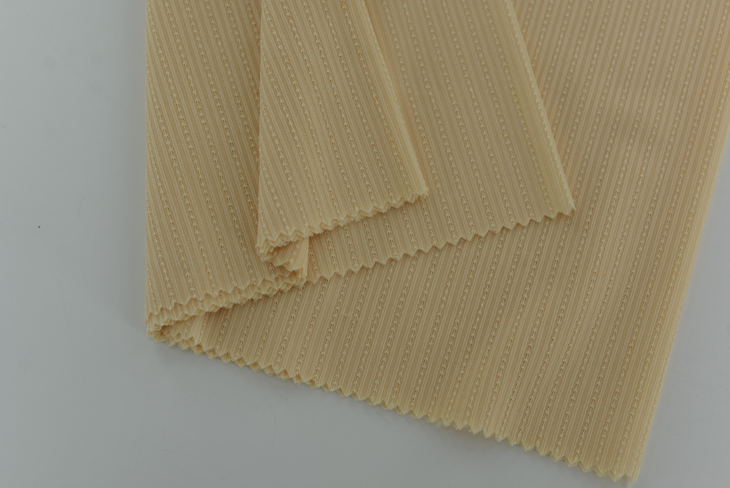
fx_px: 1014
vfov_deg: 27.0
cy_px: 244
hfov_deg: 39.6
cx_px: 365
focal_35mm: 50
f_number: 3.5
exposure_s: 1/320
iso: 100
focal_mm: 50
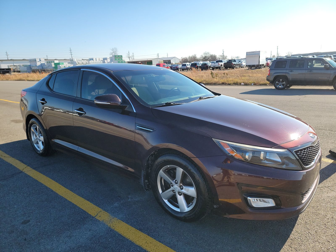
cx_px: 168
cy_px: 126
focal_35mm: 24
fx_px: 233
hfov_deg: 71.6
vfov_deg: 56.8
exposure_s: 1/539
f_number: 1.8
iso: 50
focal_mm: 6.7
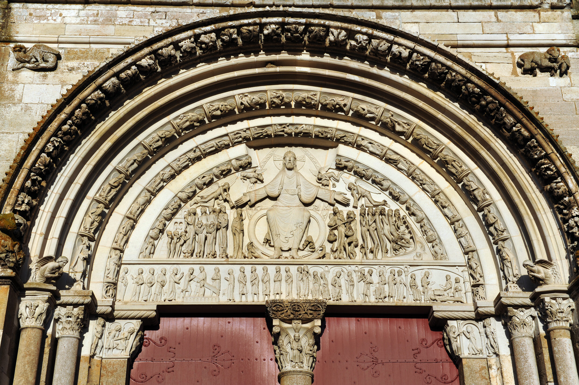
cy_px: 192
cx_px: 290
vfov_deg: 26.0
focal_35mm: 52
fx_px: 836
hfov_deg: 38.2
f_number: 8
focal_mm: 52
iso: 200
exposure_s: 1/800
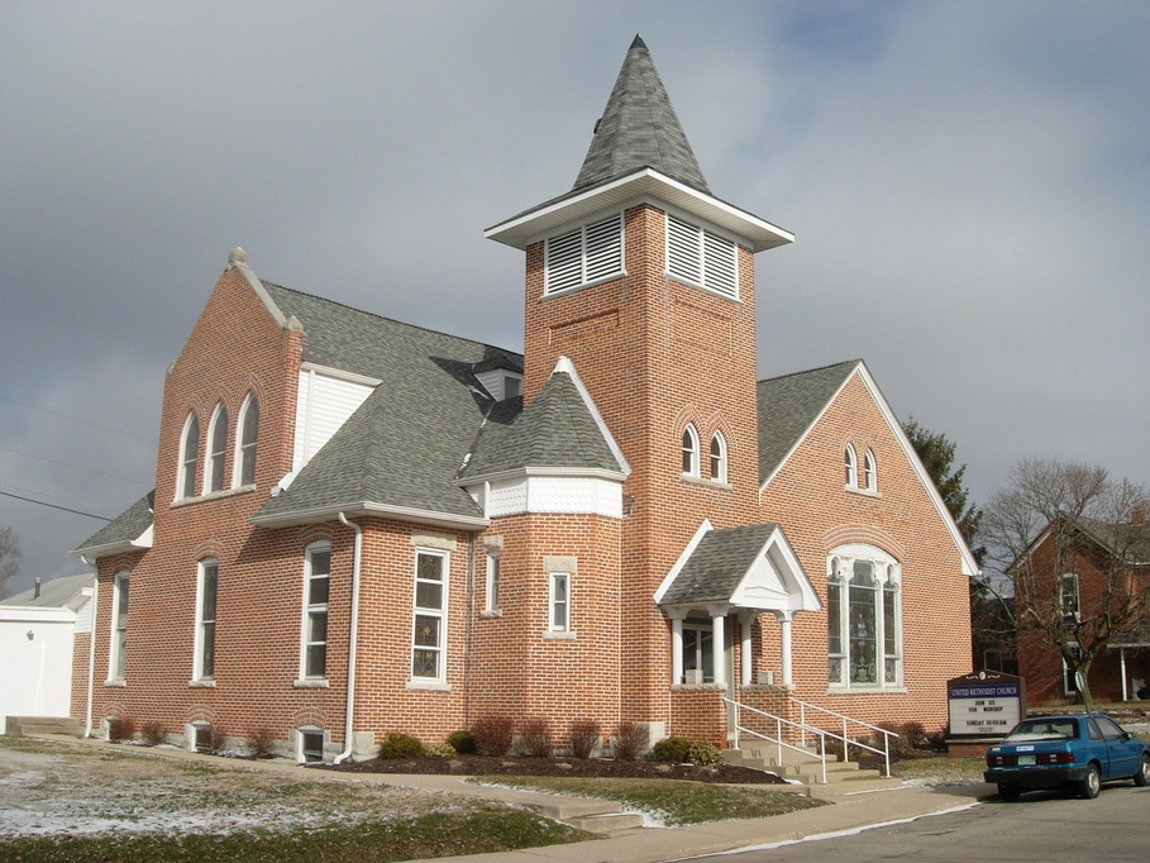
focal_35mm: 38
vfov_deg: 37.7
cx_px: 575
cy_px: 432
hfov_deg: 49.0
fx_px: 1263
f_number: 4.8
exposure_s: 1/1149
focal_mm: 7.8
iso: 79
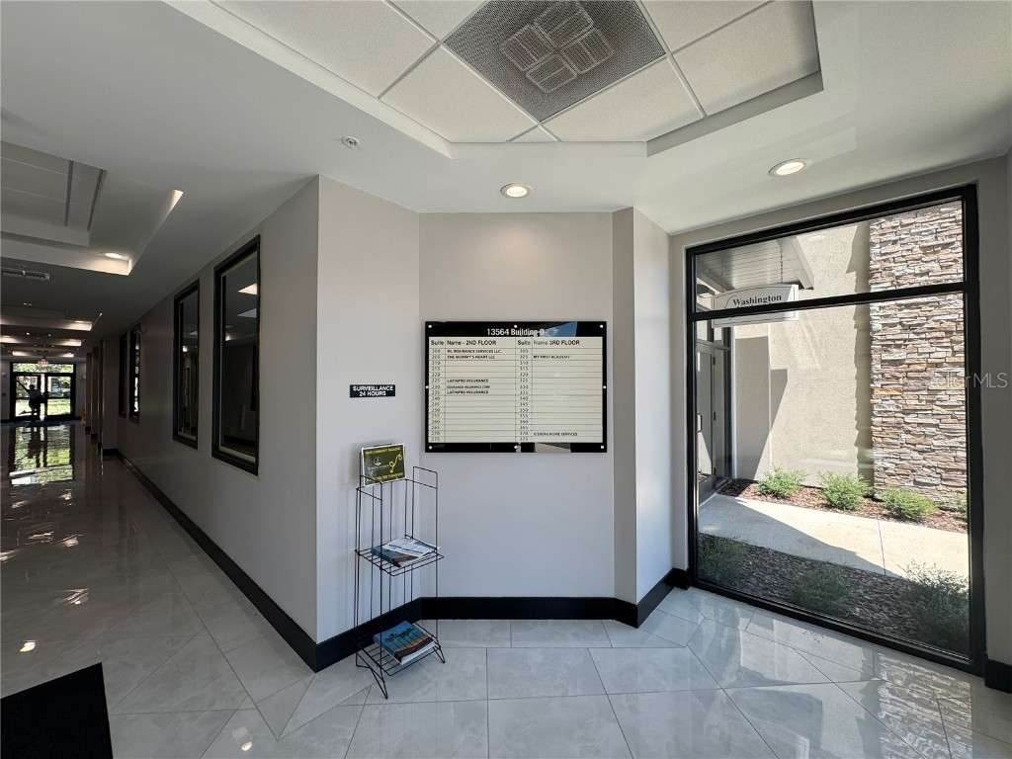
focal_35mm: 14
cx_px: 506
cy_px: 380
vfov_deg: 85.7
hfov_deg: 102.1
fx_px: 409
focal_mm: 2.22
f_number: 2.2
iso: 40
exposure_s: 1/273
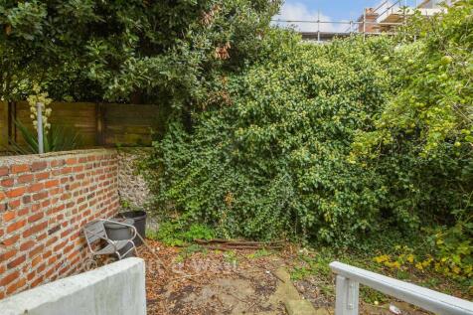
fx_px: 276
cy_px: 158
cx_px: 236
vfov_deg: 59.5
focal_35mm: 21
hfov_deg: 81.2
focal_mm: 14
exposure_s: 1/40
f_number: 8
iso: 200
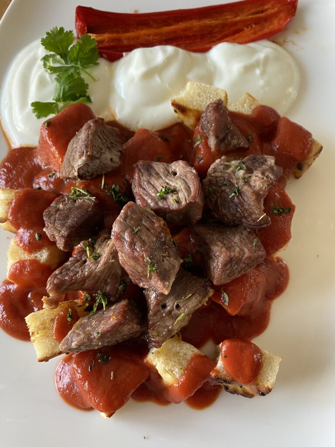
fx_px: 335
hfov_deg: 53.1
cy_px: 224
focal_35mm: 26
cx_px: 168
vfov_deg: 67.3
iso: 160
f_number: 1.8
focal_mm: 4.25
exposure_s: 1/60
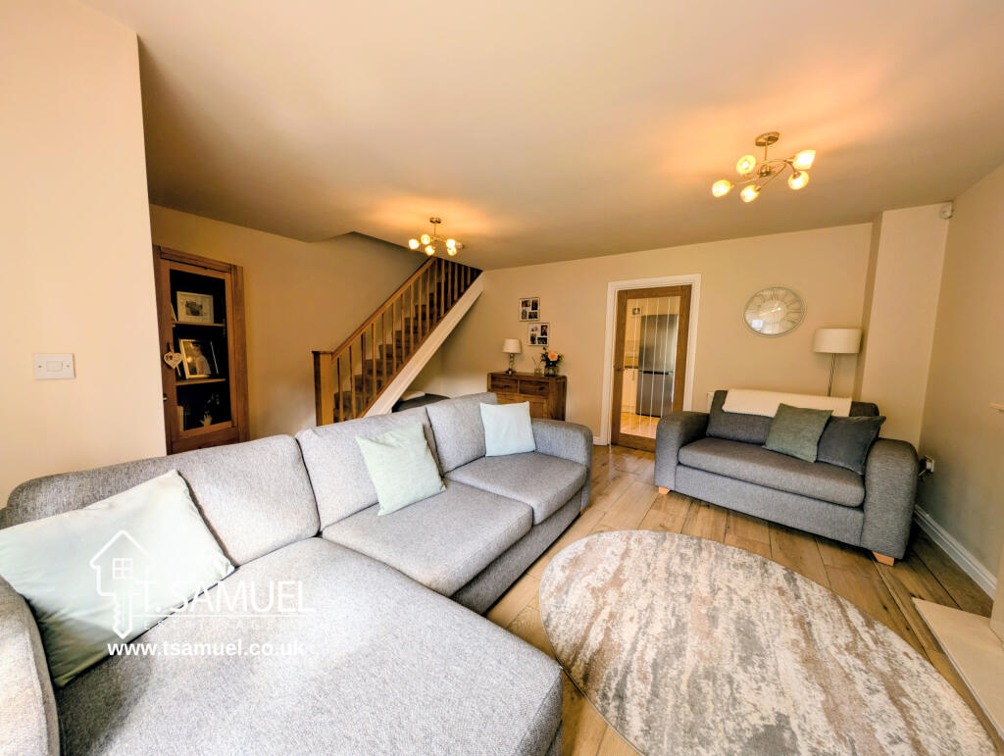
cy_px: 378
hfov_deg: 110.5
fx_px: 349
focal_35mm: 12
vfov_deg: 94.6
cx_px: 502
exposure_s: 1/50
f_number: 1.95
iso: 49
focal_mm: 2.23
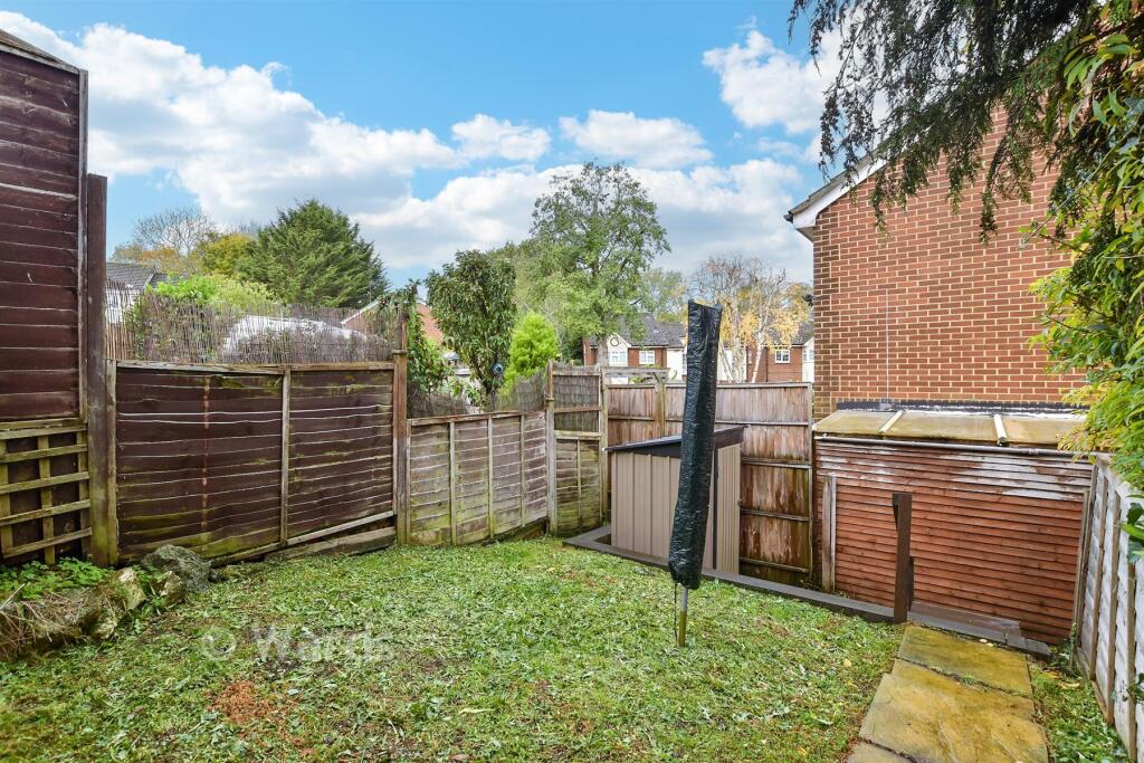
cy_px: 382
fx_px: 477
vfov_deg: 77.3
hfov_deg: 100.4
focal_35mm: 15
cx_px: 572
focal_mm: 10
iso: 320
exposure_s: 1/125
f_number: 8
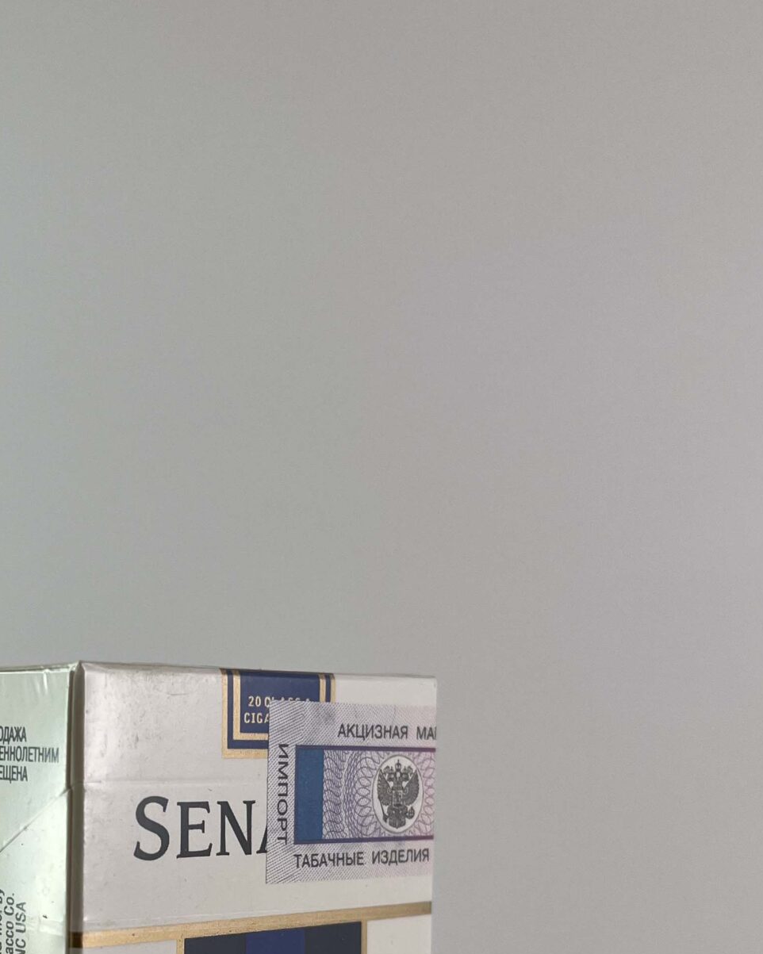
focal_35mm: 54
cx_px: 151
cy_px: 812
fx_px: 1525
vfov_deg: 33.4
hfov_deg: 27.5
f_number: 1.6
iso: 50
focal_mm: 5.1
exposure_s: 1/432
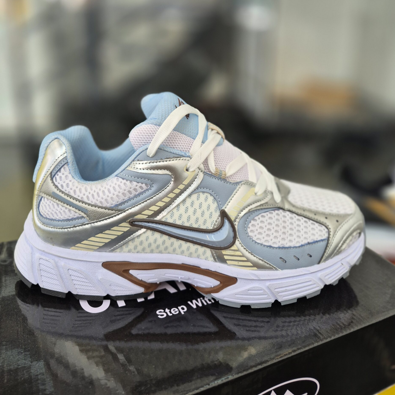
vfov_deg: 55.8
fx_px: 361
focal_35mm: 28
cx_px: 193
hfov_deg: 57.3
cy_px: 124
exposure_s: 1/100
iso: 64
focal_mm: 5.4
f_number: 1.8
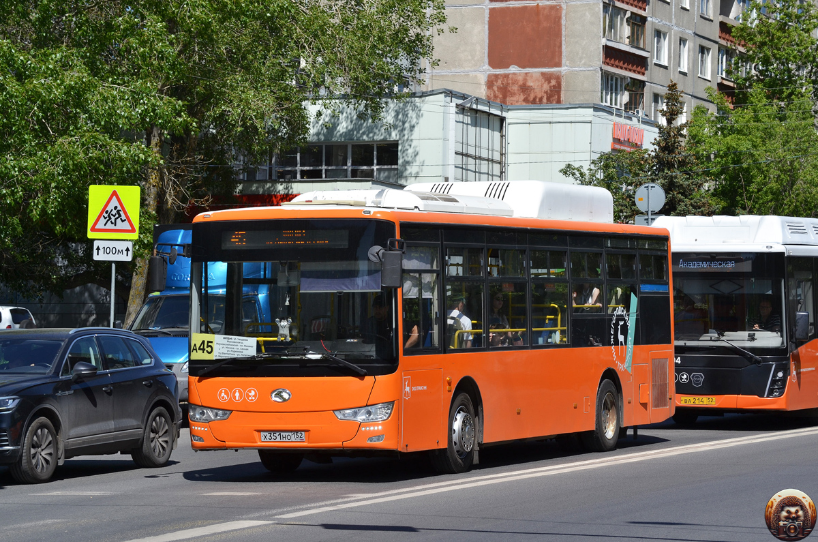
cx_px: 409
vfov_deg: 9.9
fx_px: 3129
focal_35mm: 138
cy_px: 271
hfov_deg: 14.9
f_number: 13
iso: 100
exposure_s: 1/200
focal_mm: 92
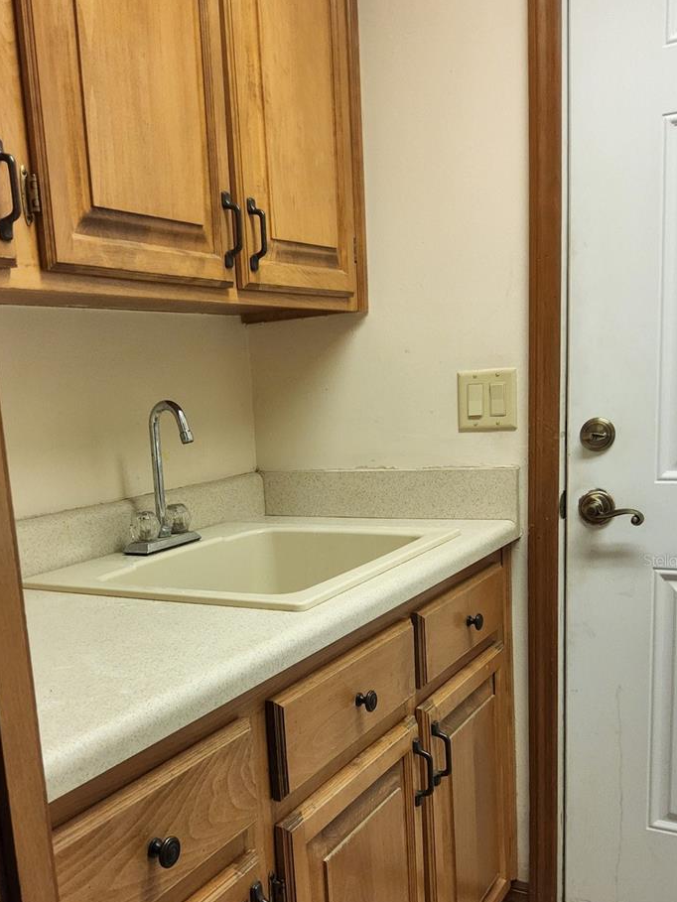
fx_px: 860
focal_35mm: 33
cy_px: 560
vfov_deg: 54.8
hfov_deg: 42.7
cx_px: 267
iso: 250
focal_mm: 3.08
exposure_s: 1/100
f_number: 2
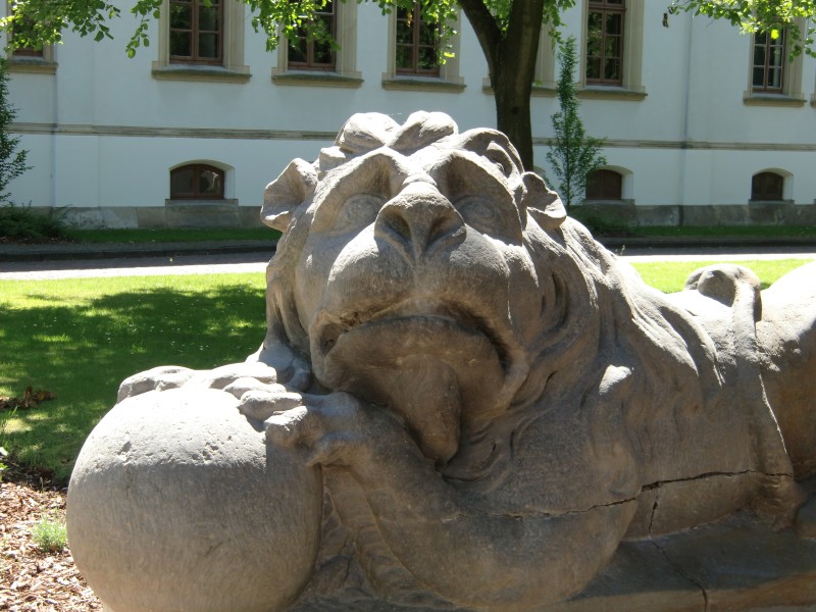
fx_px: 1532
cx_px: 408
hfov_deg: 29.8
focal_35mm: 65
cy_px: 306
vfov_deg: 22.6
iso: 64
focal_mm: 11.6
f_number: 4.4
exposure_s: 1/125
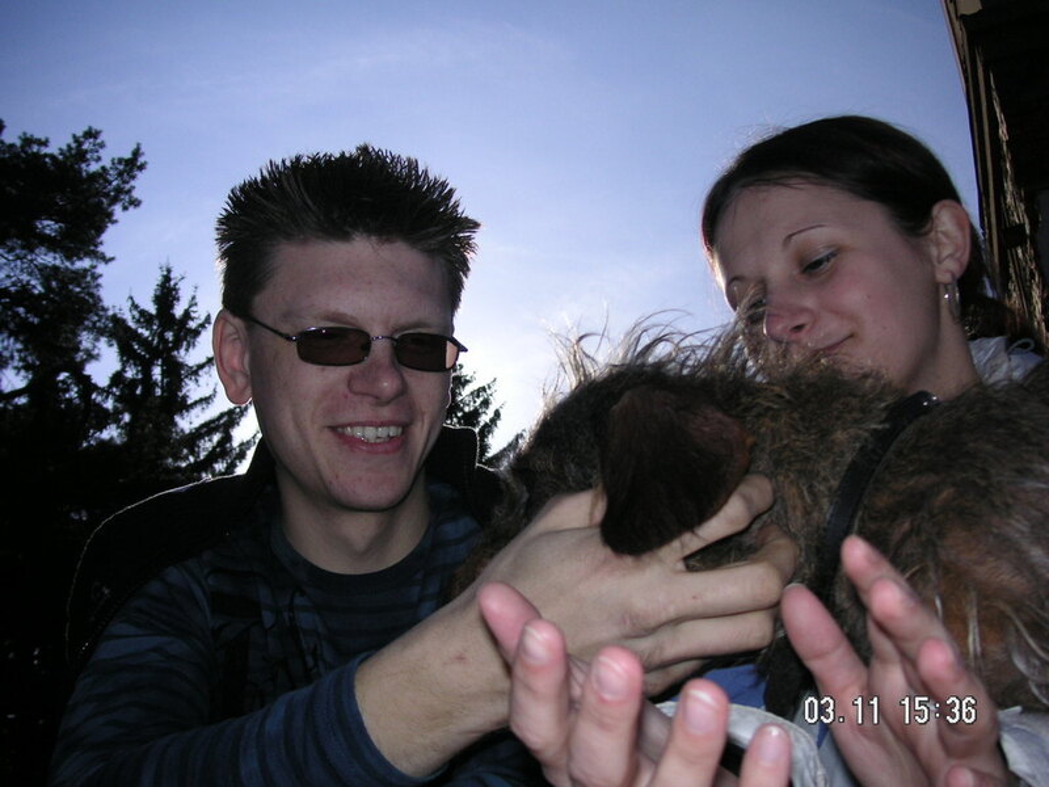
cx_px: 524
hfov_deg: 50.1
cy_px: 394
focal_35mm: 37
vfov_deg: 38.7
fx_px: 1121
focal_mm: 6.1
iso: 50
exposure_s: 1/350
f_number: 6.7
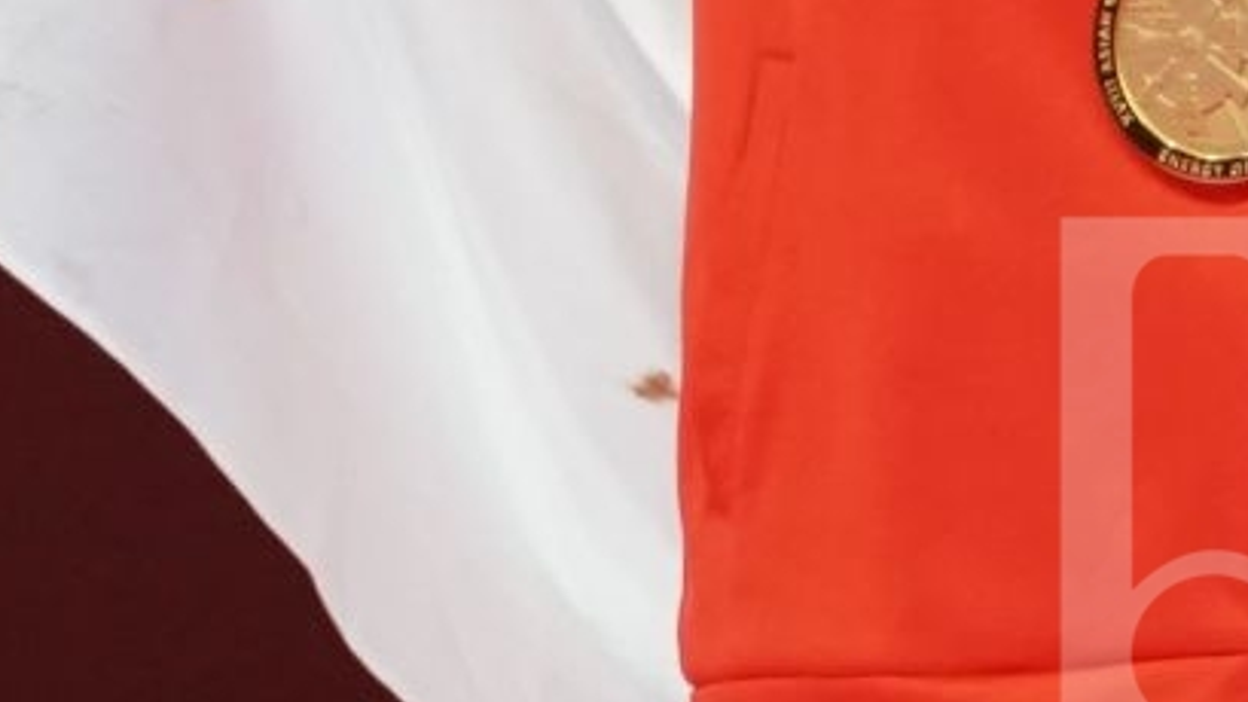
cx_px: 1346
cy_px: -589
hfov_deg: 1.6
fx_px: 44903
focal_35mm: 1357
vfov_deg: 0.9
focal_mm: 196
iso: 2500
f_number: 4
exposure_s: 1/500
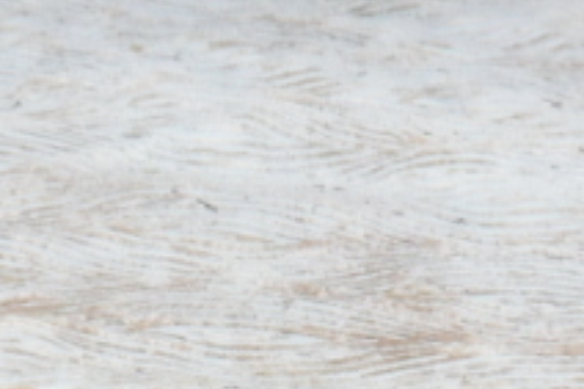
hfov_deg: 5.7
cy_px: -852
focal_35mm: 356
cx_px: -515
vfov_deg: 3.7
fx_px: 5768
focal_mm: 31
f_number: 13
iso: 1250
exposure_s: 1/125
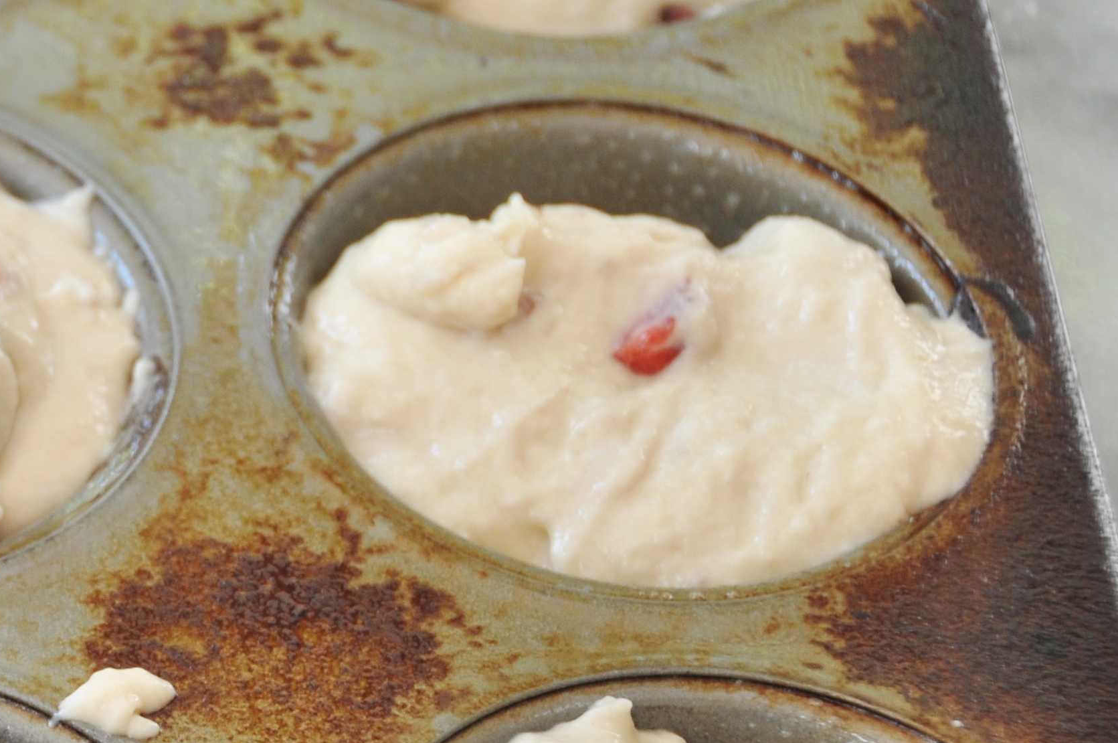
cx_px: -229
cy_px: 418
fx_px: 7165
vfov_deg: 5.9
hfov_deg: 8.8
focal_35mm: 231
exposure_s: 1/40
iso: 200
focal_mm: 60
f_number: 5.6
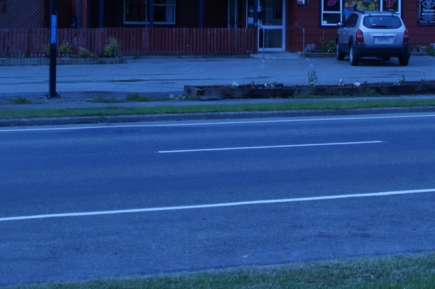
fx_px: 1147
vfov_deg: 14.0
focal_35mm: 95
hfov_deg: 21.4
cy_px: -40
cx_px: 277
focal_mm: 26
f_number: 11
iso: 100
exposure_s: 1/100
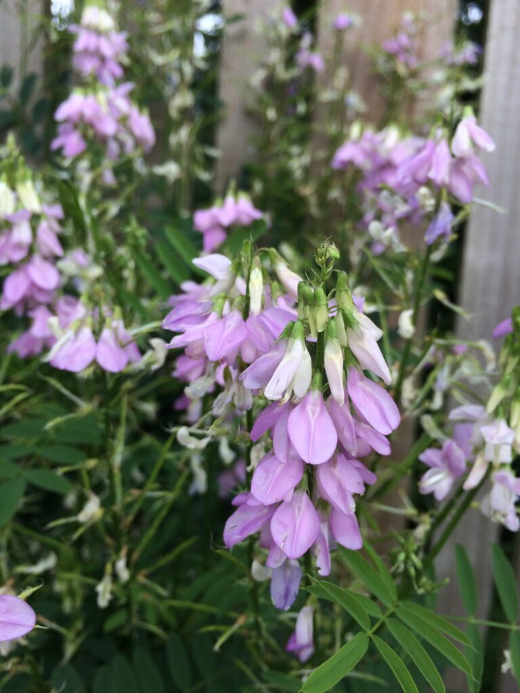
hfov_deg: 48.2
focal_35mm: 29
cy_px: 346
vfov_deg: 61.7
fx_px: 581
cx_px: 260
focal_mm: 4.15
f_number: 2.2
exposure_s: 1/695
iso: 32
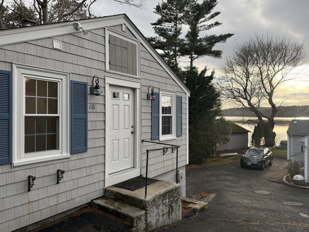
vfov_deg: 56.8
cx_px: 154
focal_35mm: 24
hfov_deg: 71.6
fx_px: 214
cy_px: 116
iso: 100
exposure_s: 1/1337
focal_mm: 6.76
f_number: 1.78
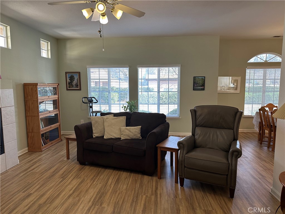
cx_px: 142
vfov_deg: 56.8
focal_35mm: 24
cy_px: 107
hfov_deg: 71.6
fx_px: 198
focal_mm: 6.86
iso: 160
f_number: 1.78
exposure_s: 1/120
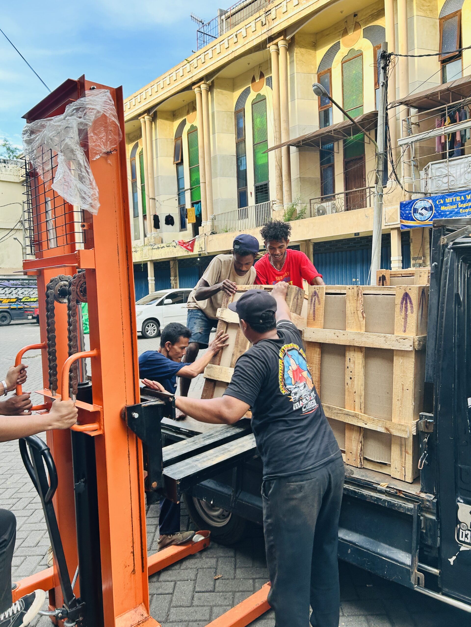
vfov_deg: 67.3
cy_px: 314
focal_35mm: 26
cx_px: 236
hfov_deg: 53.1
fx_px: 472
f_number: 1.5
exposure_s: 1/151
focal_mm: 5.7
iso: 32
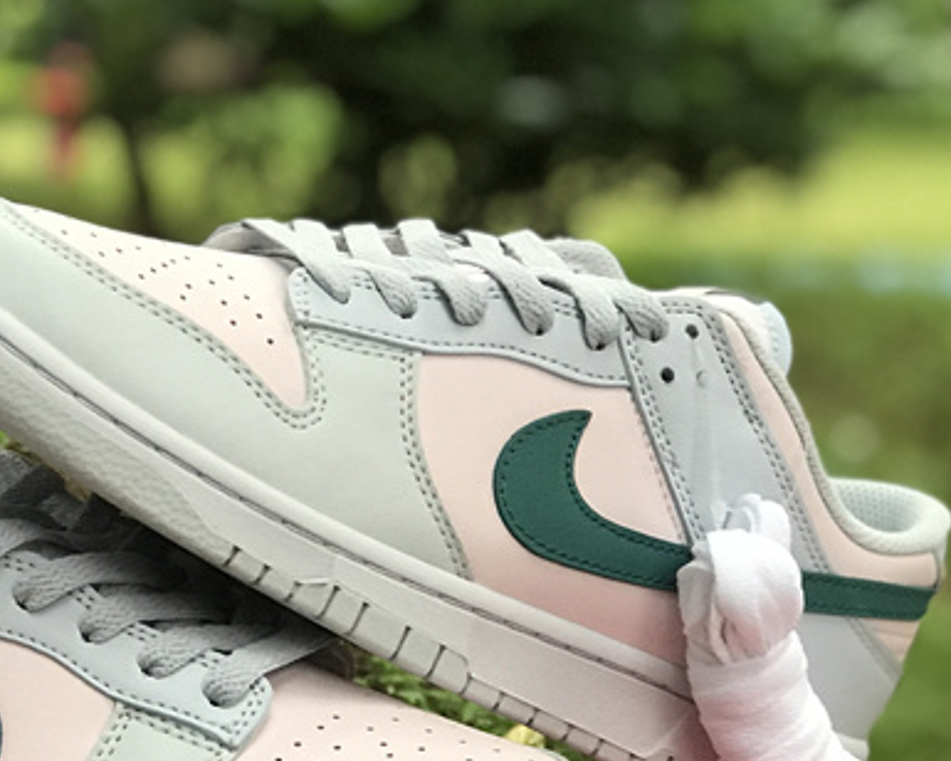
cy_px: 532
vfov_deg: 14.4
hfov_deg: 17.8
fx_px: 3012
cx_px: 205
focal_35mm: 107
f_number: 2.8
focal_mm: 6.6
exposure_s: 1/50
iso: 125
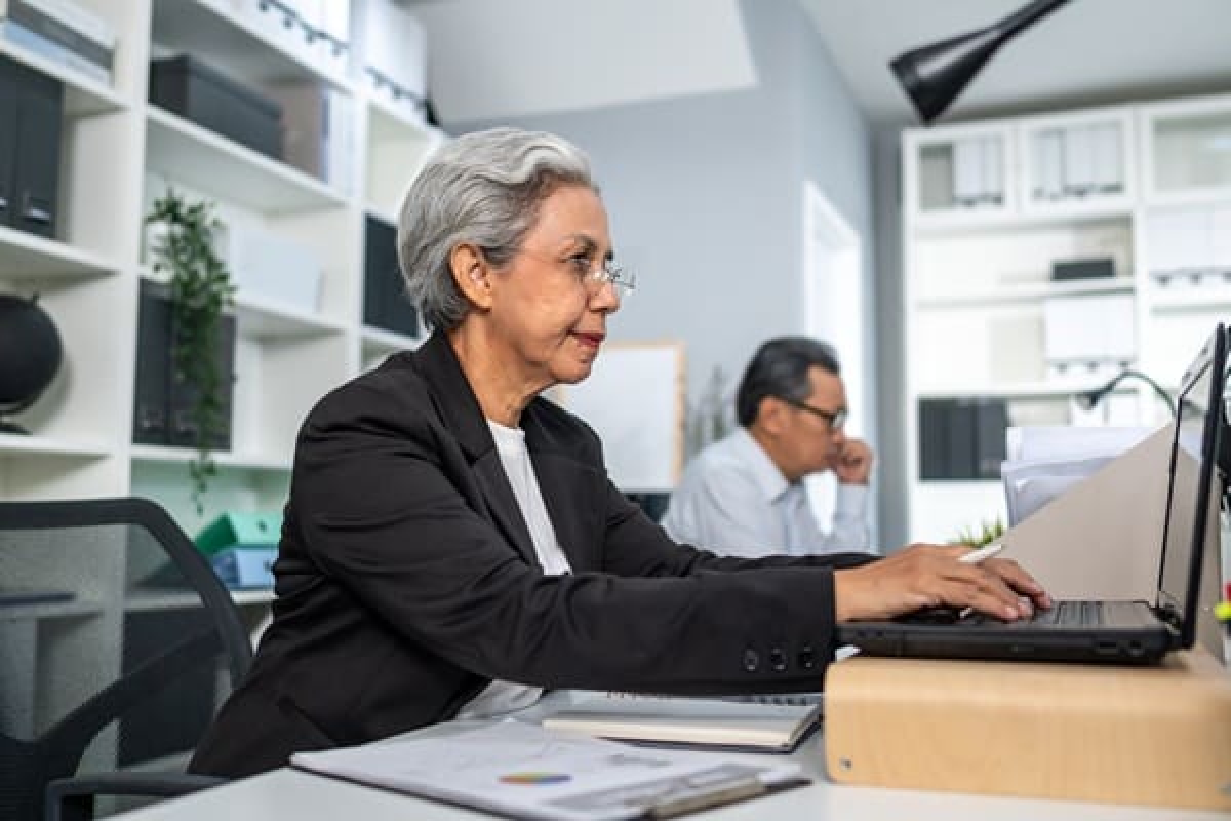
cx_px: 616
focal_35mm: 36
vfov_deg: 36.9
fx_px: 1231
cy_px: 410
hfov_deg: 53.1
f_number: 1.4
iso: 500
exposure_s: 1/500
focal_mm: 24
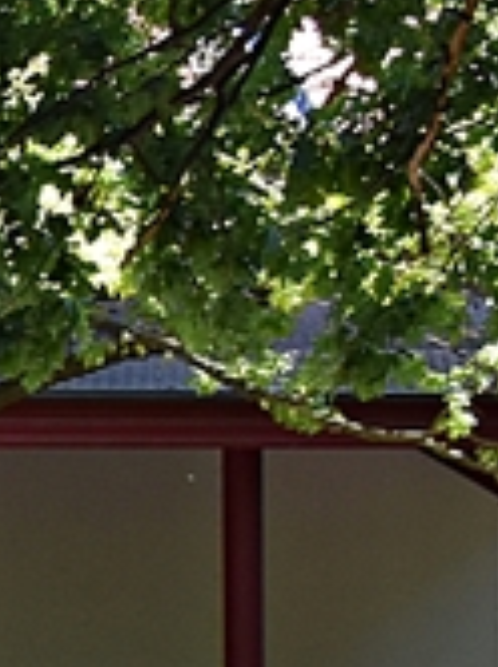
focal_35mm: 205
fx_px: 3942
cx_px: -1494
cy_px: 954
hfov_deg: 6.1
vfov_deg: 9.4
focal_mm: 23
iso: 400
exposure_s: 1/200
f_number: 7.1
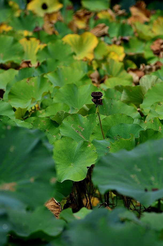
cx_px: 82
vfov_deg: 6.9
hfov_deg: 4.6
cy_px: 123
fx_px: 2045
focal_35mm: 300
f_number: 3.5
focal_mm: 200
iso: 100
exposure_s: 1/1250
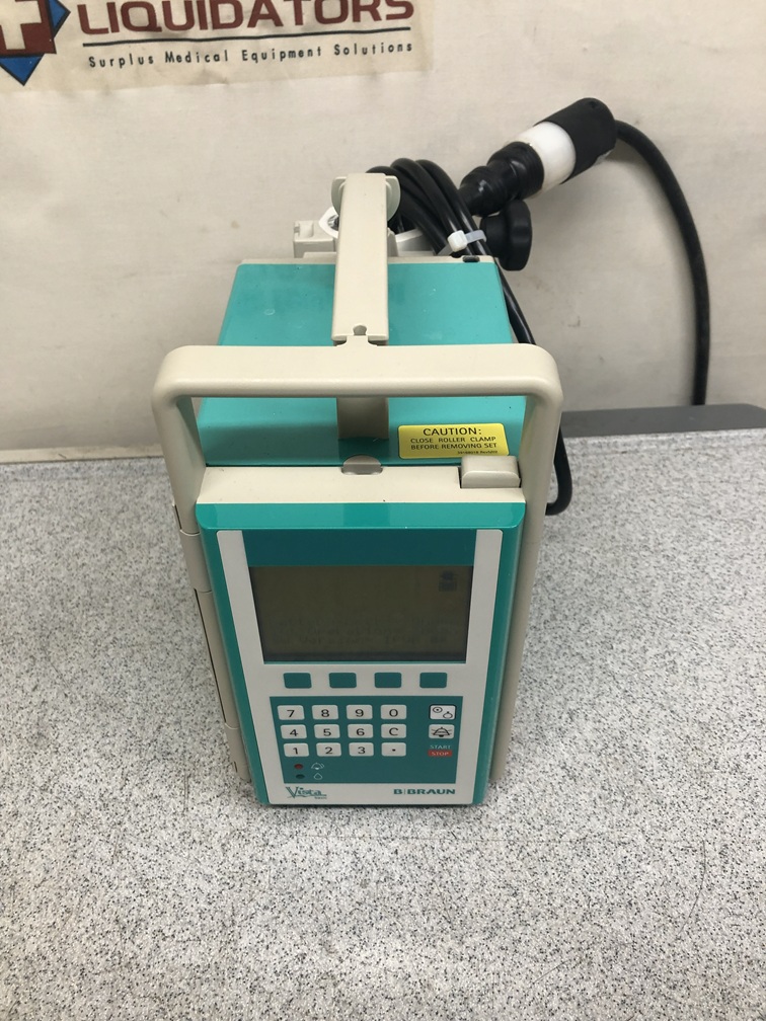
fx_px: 826
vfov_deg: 63.4
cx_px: 383
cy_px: 510
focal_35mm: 28
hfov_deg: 49.7
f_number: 1.8
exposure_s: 1/40
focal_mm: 3.99
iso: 25
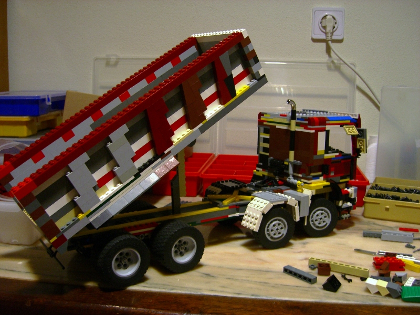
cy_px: 158
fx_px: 461
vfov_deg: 37.7
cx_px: 210
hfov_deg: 49.0
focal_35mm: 38
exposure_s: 1/8
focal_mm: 7.9
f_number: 2.8
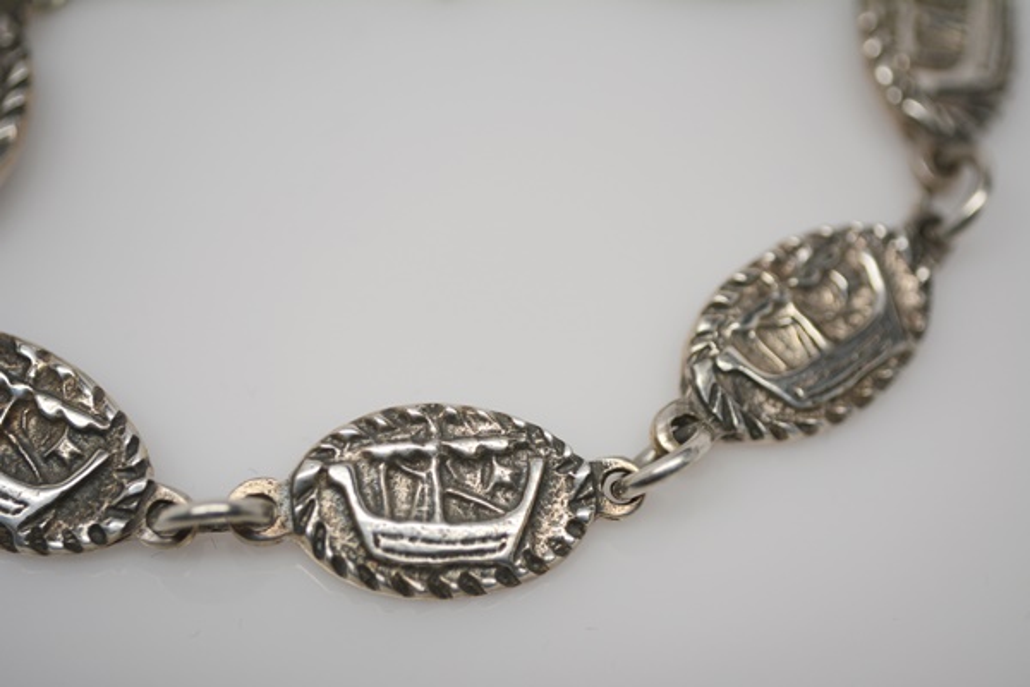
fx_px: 1802
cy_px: 344
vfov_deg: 21.6
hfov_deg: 31.9
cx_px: 515
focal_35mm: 63
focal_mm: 42
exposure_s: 1/125
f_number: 5.3
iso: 400
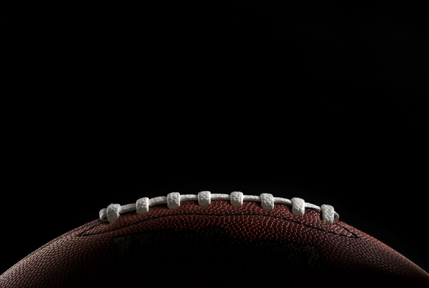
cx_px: 214
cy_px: 144
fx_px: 1611
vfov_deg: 10.2
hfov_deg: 15.2
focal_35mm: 135
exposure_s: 1/80
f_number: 8
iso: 100
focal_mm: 90
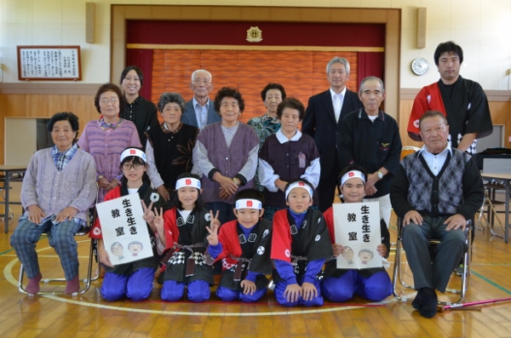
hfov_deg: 46.5
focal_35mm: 42
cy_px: 169
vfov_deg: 31.7
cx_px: 256
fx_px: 595
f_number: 4.5
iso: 720
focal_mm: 28
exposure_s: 1/60
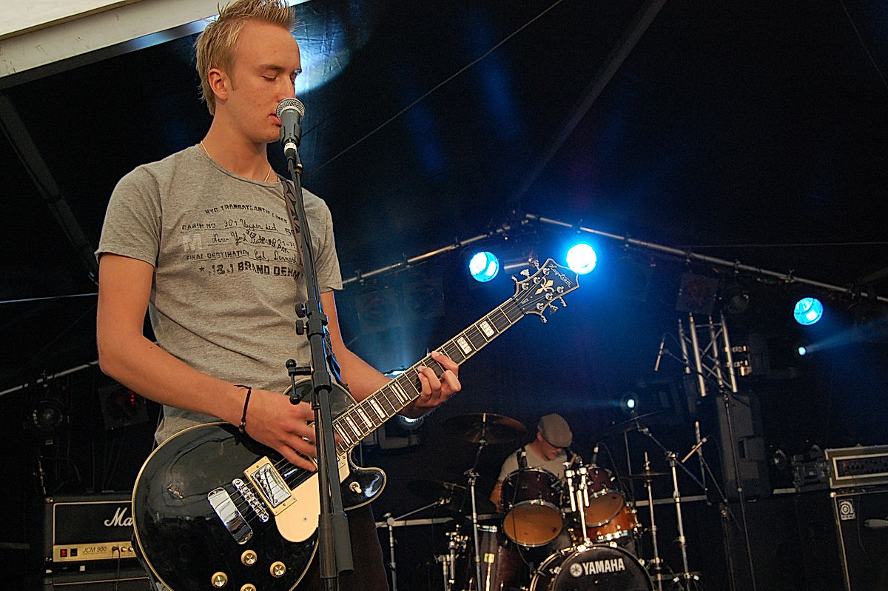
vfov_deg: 34.2
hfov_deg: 49.6
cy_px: 296
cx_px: 444
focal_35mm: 39
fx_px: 961
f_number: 6.3
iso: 800
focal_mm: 26
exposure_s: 1/160
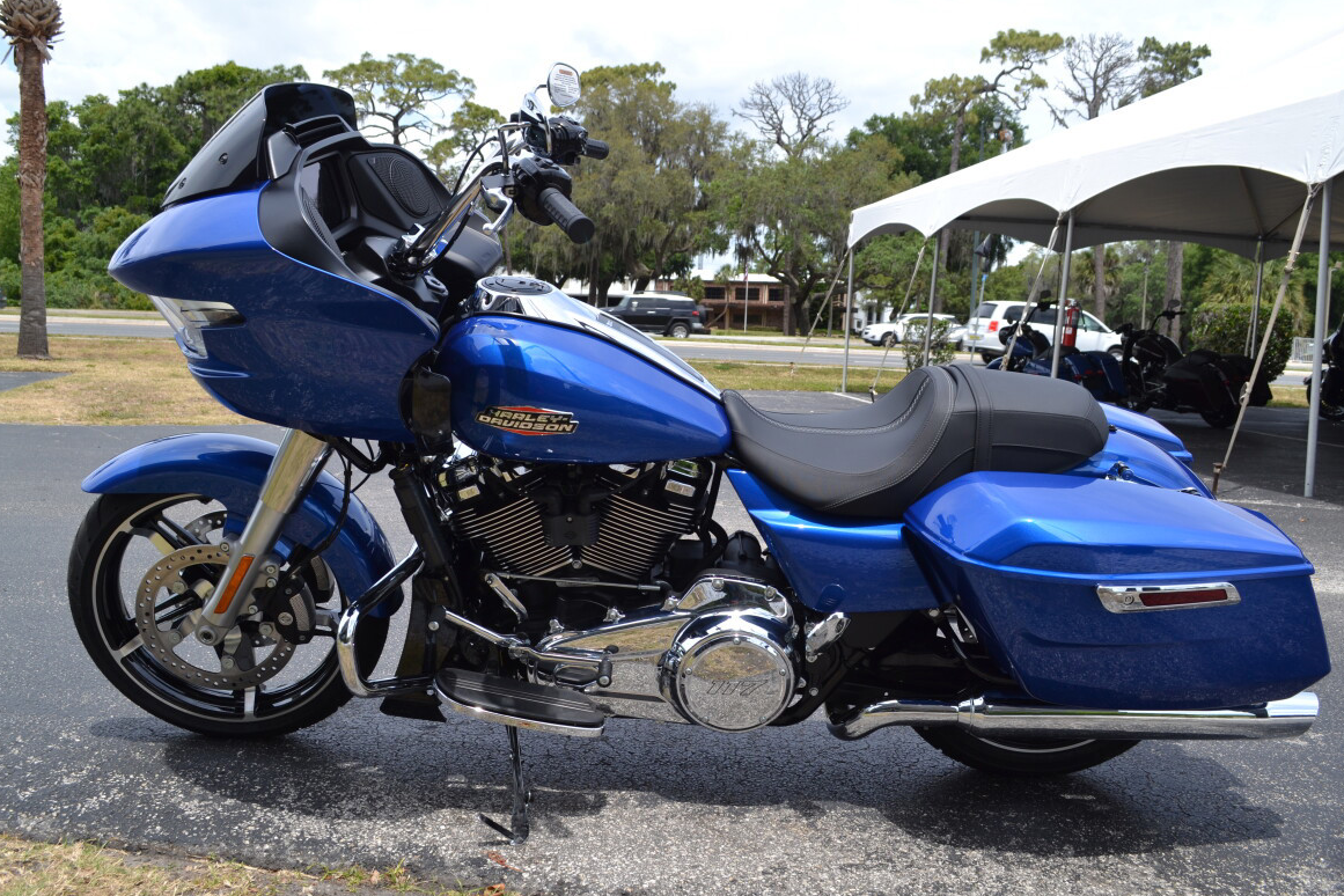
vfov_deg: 42.3
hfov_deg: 60.3
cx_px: 683
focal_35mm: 31
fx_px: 1157
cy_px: 448
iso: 100
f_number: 7.1
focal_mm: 20
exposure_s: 1/200
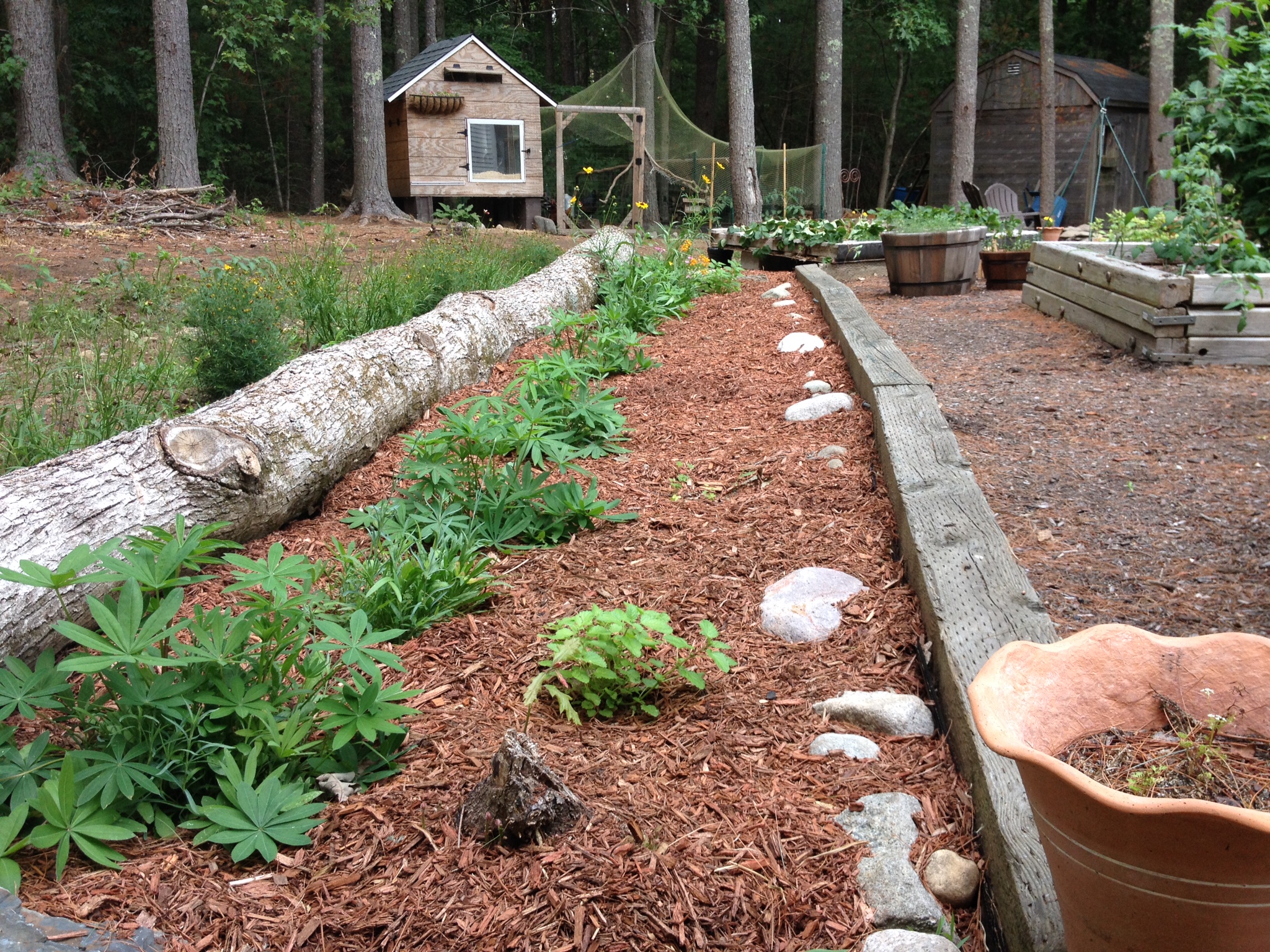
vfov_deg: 40.7
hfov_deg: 52.6
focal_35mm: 35
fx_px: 1284
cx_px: 635
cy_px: 476
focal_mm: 4.28
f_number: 2.4
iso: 50
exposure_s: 1/120
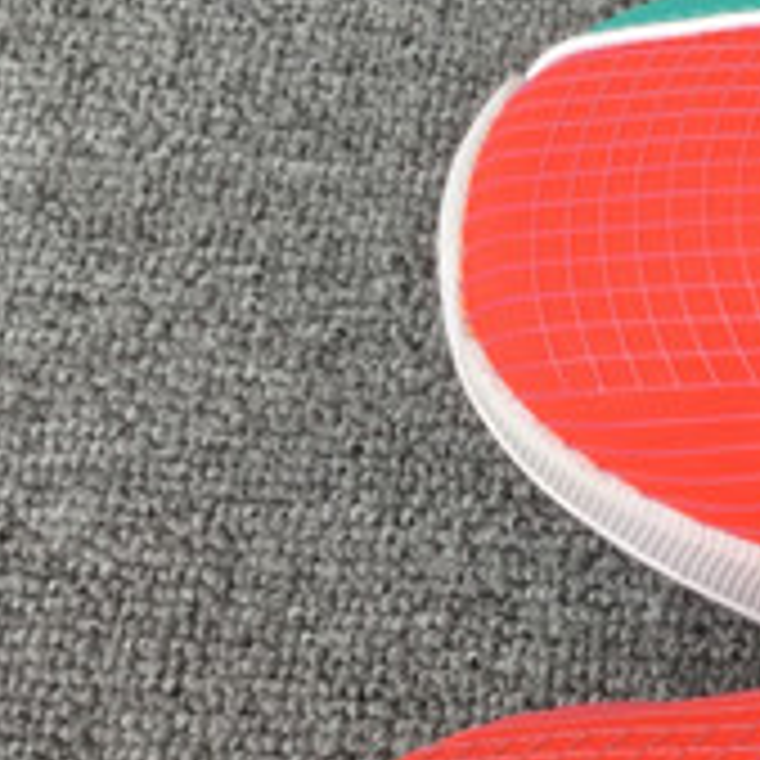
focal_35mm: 146
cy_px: 420
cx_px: 1628
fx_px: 3627
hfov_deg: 10.7
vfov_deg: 12.0
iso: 25
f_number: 2.4
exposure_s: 1/173
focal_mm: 3.3
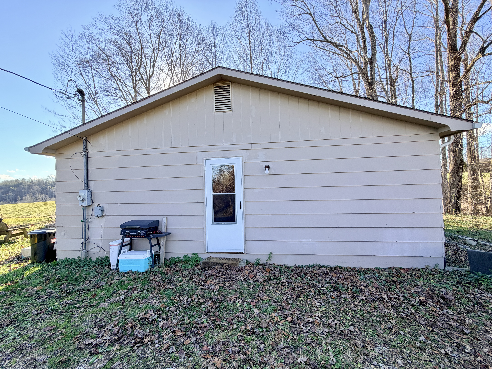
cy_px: 184
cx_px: 246
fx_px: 199
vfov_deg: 85.7
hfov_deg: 102.1
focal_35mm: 14
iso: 50
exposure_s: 1/235
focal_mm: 2.22
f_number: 2.2
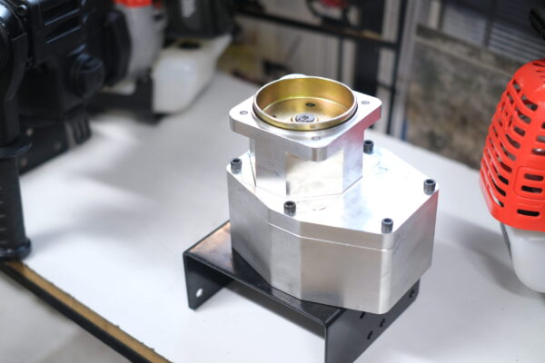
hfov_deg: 37.5
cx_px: 272
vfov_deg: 25.5
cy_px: 182
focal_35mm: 53
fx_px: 802
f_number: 2
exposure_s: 1/100
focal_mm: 35
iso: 1000
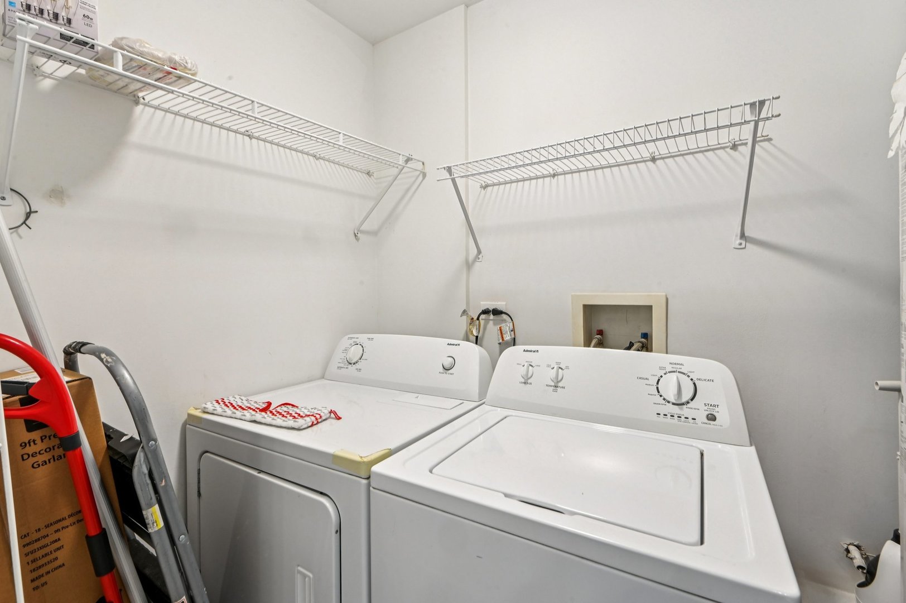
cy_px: 302
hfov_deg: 96.8
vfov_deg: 73.7
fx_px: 402
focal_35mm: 16
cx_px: 453
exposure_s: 1/6
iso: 400
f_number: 13
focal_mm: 16
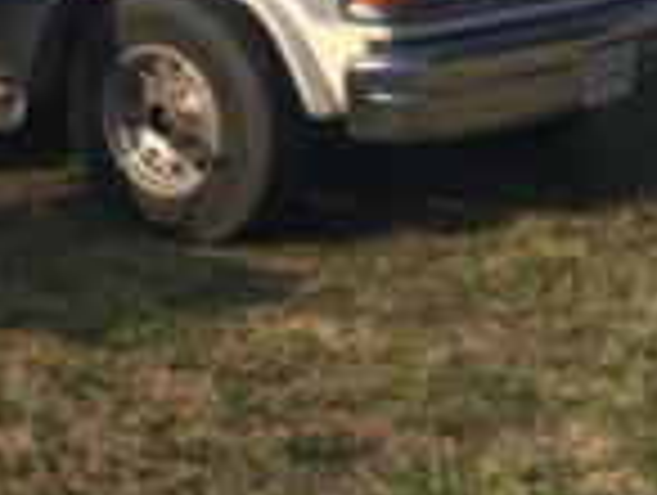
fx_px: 1882
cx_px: -356
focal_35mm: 99
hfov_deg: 17.6
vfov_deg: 14.2
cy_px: -196
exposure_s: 1/950
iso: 25
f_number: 2.2
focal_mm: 4.15
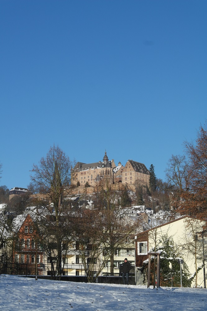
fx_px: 665
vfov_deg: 26.3
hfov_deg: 17.7
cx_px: 104
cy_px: 156
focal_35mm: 77
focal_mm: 50
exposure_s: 1/160
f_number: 11
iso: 100
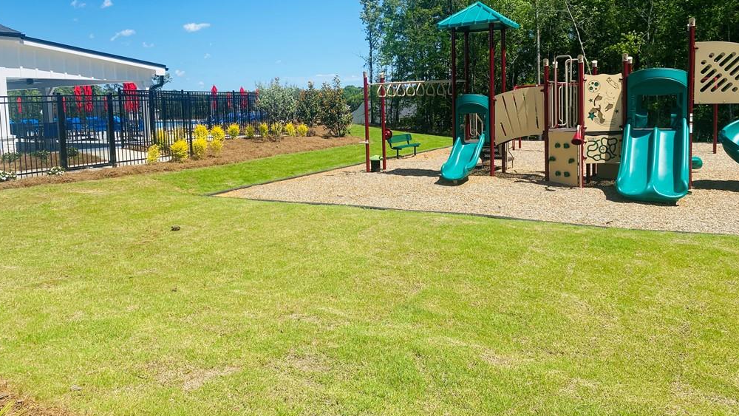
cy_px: 148
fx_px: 568
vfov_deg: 39.8
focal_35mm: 29
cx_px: 370
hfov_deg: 66.1
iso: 32
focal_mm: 4.25
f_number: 1.8
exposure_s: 1/2755
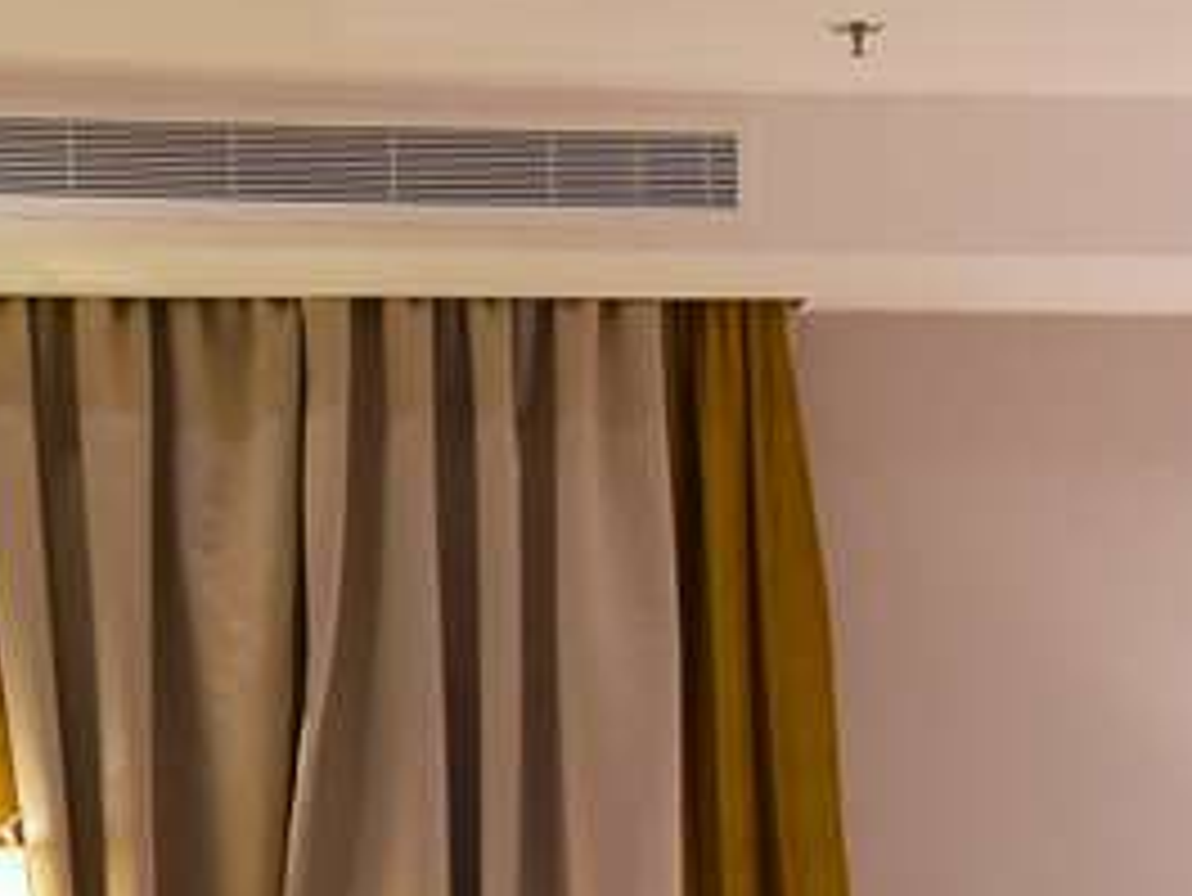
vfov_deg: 14.2
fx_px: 3376
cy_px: 1288
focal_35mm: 98
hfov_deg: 20.0
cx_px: 589
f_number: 9
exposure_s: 1.6
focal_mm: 12
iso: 100
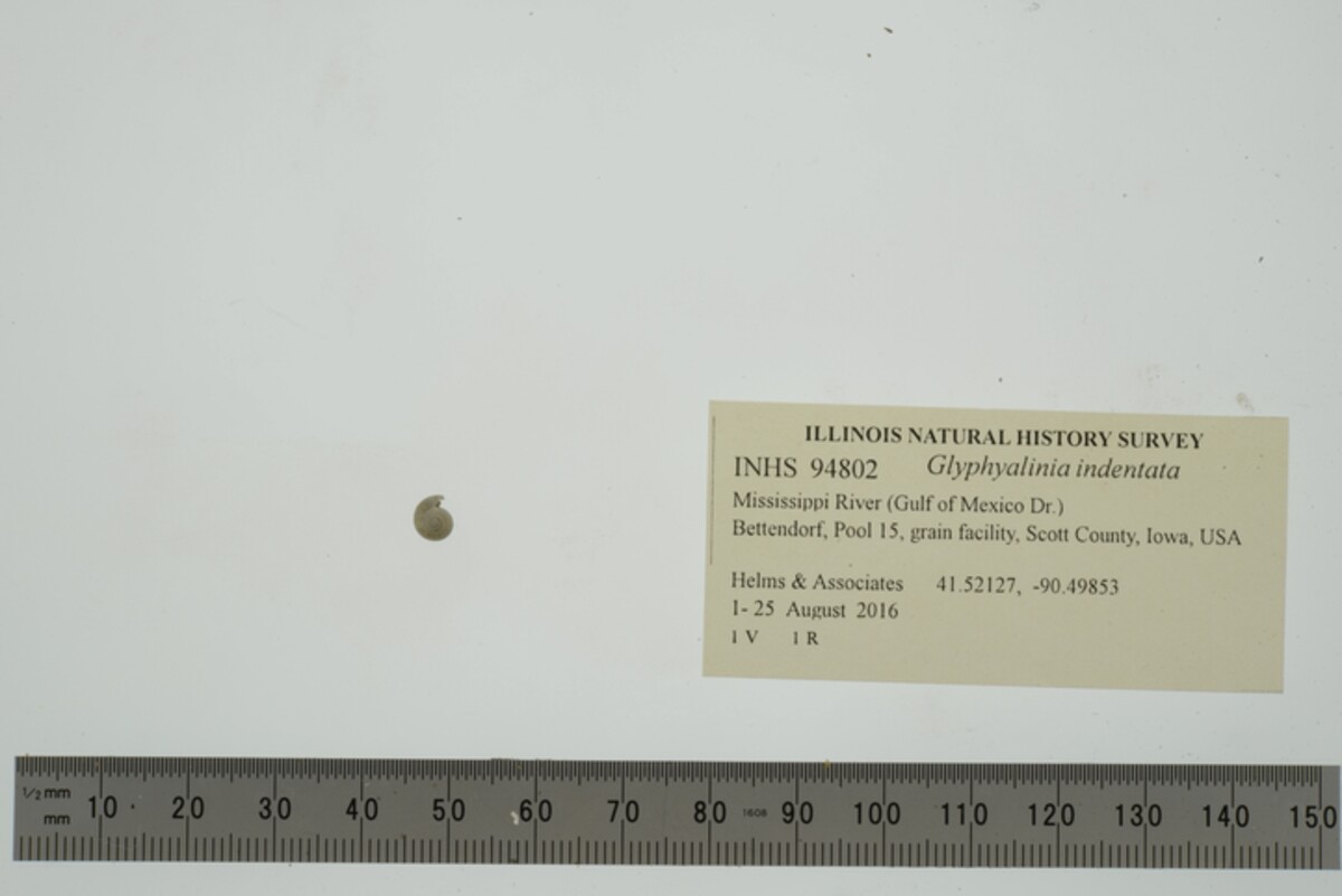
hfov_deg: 33.4
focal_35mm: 60
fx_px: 2237
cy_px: 448
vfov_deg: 22.6
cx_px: 671
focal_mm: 60
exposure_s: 1/13
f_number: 32
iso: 100
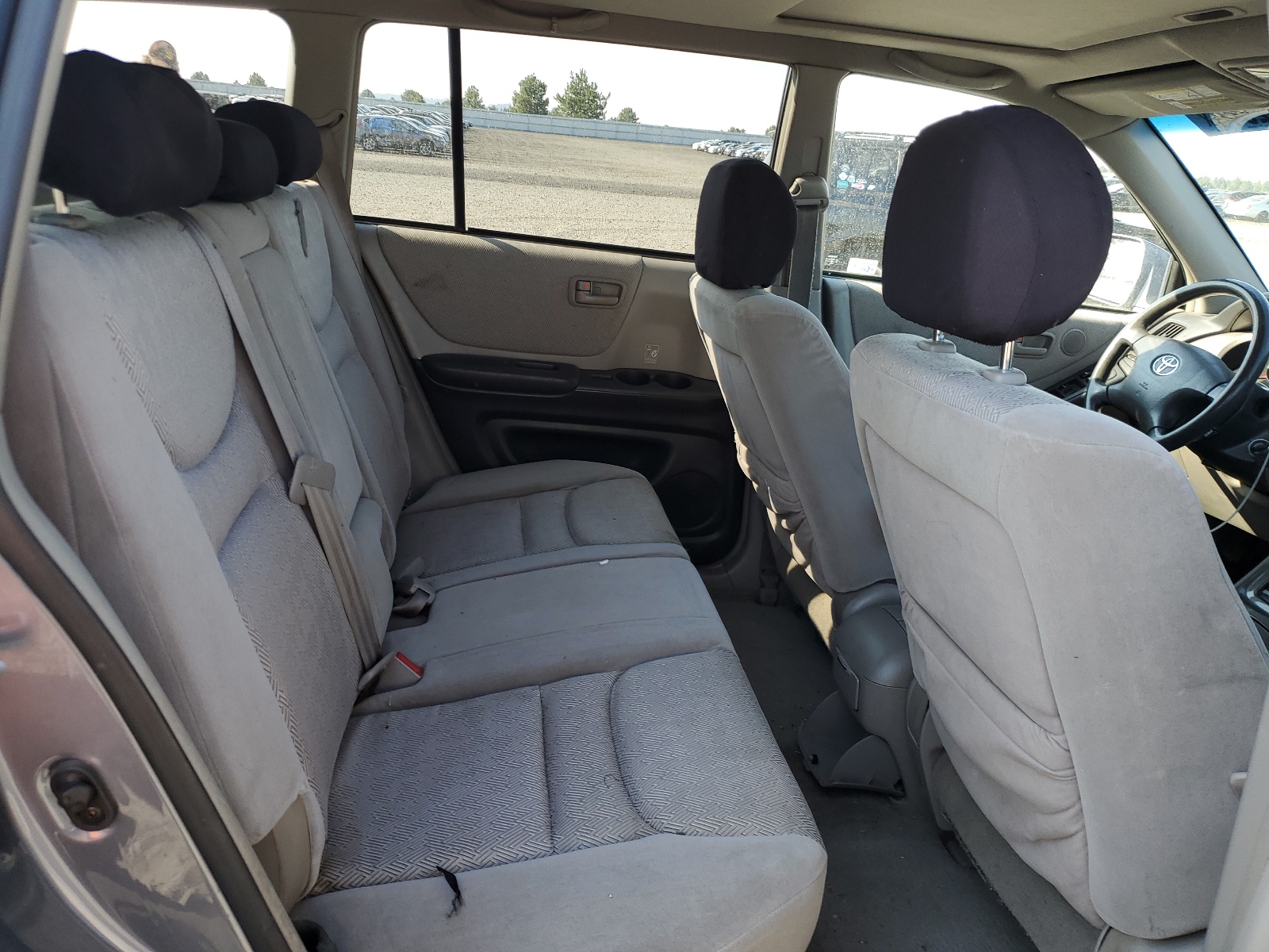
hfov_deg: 67.3
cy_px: 476
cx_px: 634
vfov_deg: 53.1
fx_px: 953
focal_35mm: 26
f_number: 1.5
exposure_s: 1/286
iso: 50
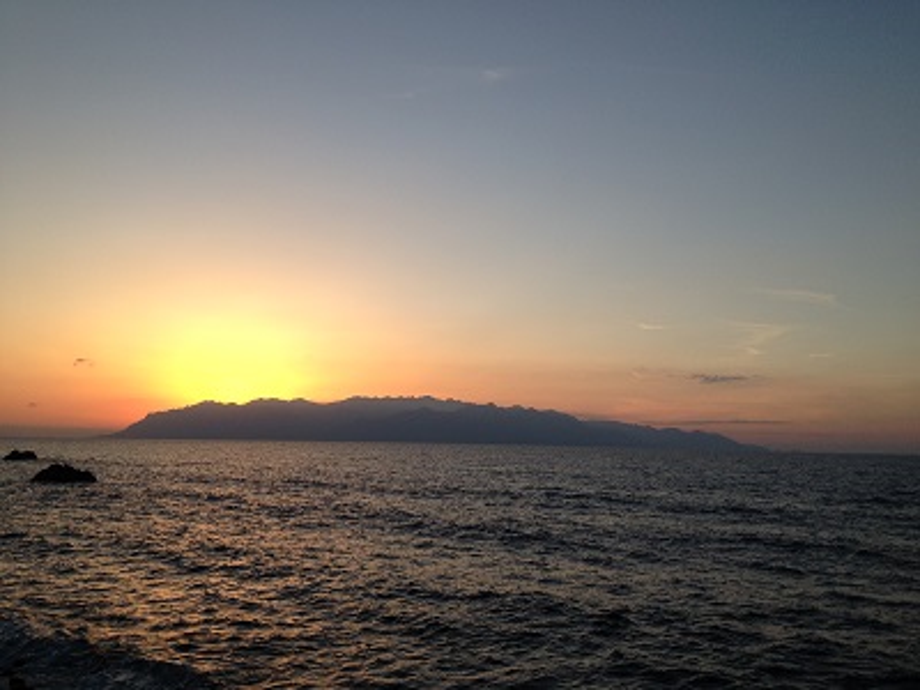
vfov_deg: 40.7
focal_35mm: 35
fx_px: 930
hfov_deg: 52.6
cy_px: 345
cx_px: 460
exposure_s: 1/536
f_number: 2.4
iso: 50
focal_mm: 4.28
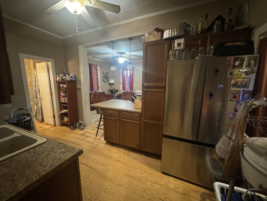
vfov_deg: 85.7
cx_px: 134
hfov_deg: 102.1
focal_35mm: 14
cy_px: 100
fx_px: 108
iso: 1600
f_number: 2.2
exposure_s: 1/40
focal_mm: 2.22
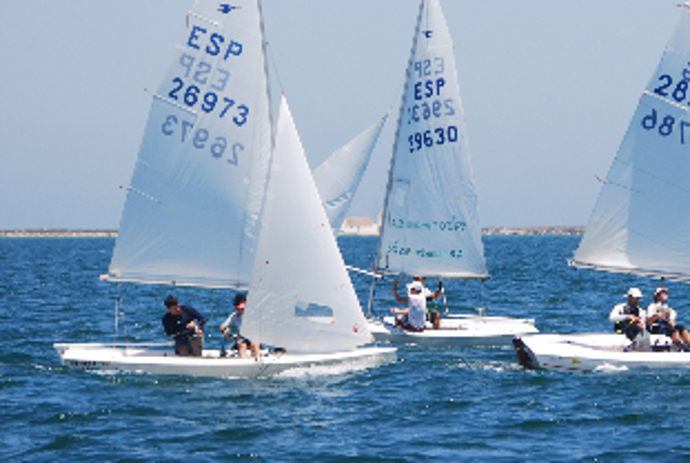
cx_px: 442
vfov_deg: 4.3
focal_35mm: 324
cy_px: 172
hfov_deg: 6.3
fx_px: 6225
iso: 110
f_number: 5.6
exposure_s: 1/500
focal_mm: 105
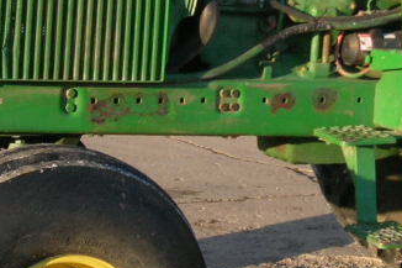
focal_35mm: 111
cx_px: 316
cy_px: 46
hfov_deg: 18.3
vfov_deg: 12.3
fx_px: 1239
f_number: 4.9
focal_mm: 5.7
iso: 50
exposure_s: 1/112
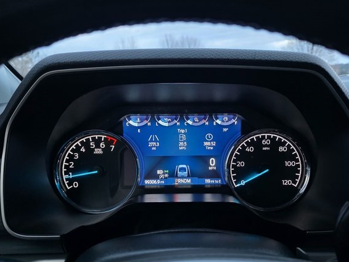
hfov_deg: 67.3
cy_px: 140
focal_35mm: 26
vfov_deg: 53.1
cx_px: 181
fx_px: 262
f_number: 1.7
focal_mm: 6.3
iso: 800
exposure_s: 1/59.5
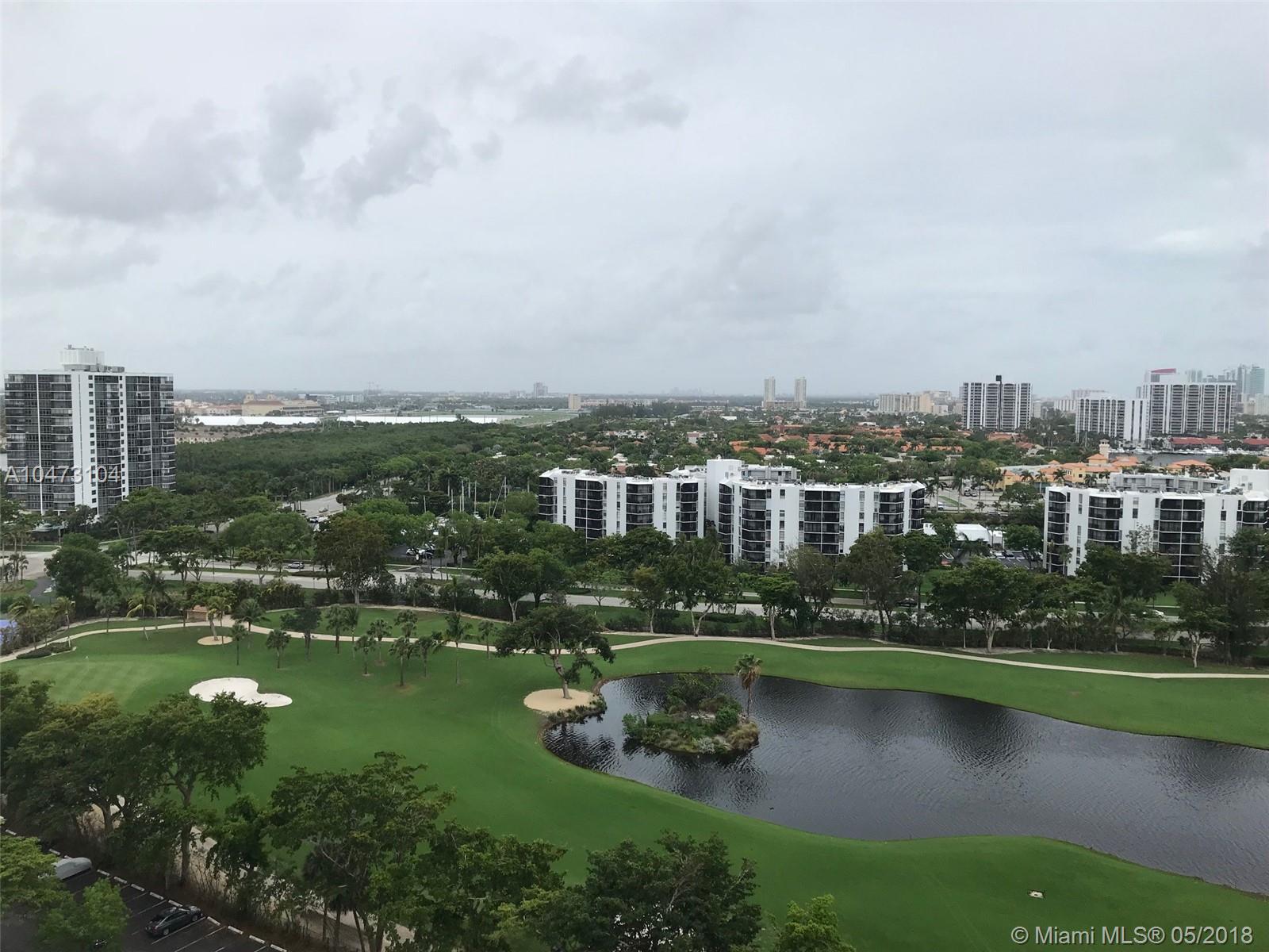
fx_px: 1026
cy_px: 476
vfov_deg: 49.7
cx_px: 634
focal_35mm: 28
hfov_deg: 63.4
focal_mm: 3.99
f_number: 1.8
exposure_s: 1/1570
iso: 20
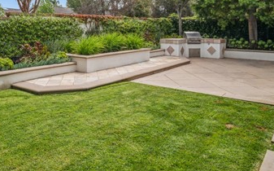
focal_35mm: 31
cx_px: 108
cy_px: 26
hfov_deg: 60.7
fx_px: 231
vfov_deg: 38.4
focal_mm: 10.5
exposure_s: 1/320
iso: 160
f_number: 8
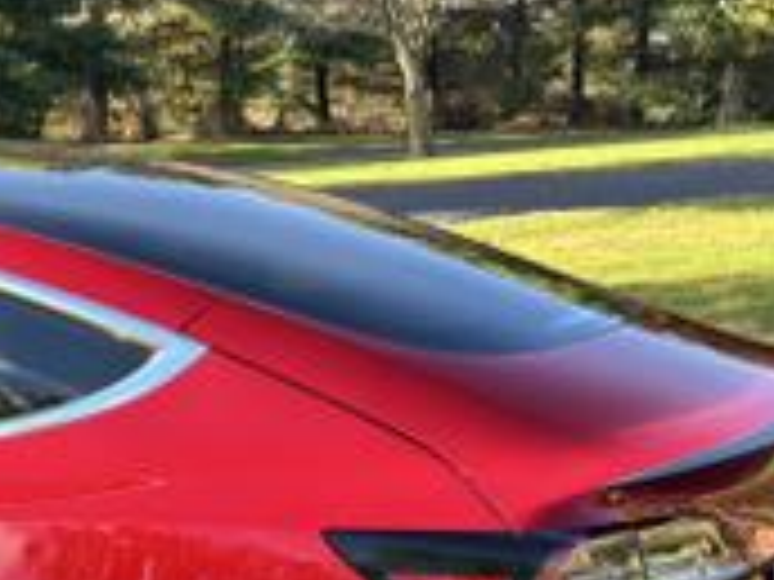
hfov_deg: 23.4
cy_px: 769
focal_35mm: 76
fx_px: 1699
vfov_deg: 18.0
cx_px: -166
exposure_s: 1/397
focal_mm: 5.96
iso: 50
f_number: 1.6
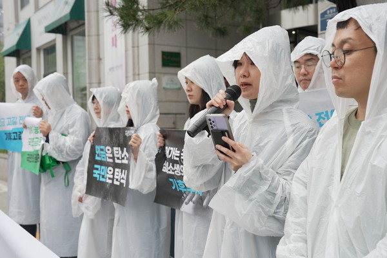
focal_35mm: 45
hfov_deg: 43.6
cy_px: 129
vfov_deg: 29.9
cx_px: 194
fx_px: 484
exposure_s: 1/125
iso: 320
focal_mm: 45
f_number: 5.6
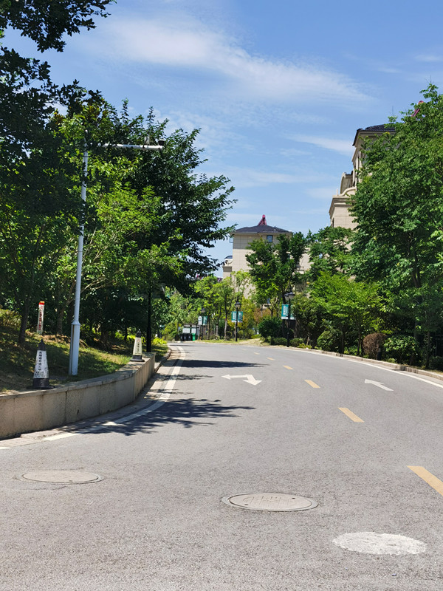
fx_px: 990
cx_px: 222
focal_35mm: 58
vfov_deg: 33.2
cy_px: 296
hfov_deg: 25.2
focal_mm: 5.56
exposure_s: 1/3690
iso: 50
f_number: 1.6
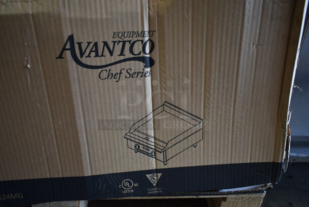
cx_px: 154
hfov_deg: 67.3
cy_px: 104
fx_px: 232
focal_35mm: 27
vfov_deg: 48.0
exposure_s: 1/30
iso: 180
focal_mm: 18
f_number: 3.5
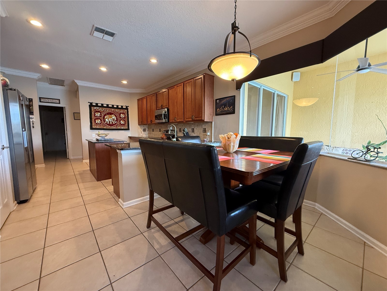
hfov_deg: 102.1
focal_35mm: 14
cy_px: 146
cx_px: 194
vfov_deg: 85.7
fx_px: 157
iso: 400
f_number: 2.2
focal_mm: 2.22
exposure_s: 1/60
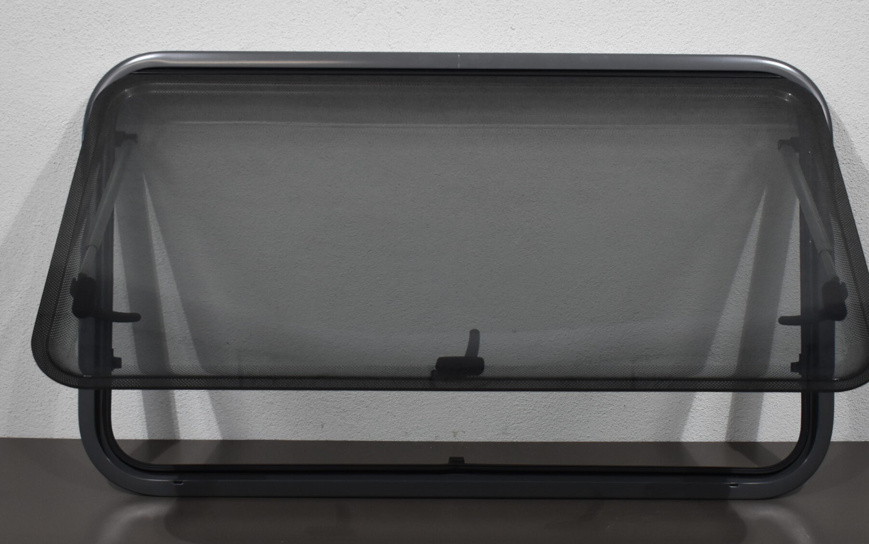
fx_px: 1391
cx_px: 456
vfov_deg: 22.1
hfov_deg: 34.7
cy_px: 287
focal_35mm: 59
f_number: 4
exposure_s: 1/250
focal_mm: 27
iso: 800
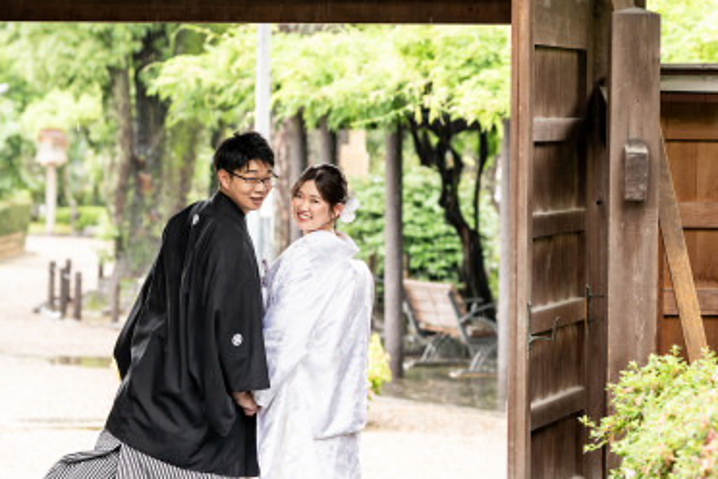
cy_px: 210
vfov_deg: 7.5
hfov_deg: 11.2
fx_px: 3650
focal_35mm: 183
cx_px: 411
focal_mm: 85
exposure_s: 1/100
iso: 125
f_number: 2.8
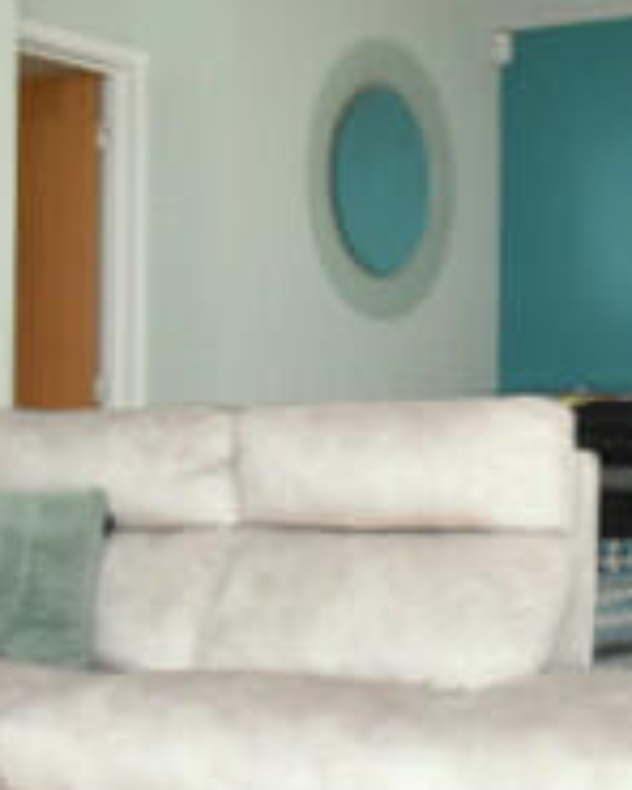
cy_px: 322
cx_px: 491
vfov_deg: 24.4
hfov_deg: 19.5
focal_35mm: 78
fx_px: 1824
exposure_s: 1/60
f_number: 10
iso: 1600
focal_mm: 10
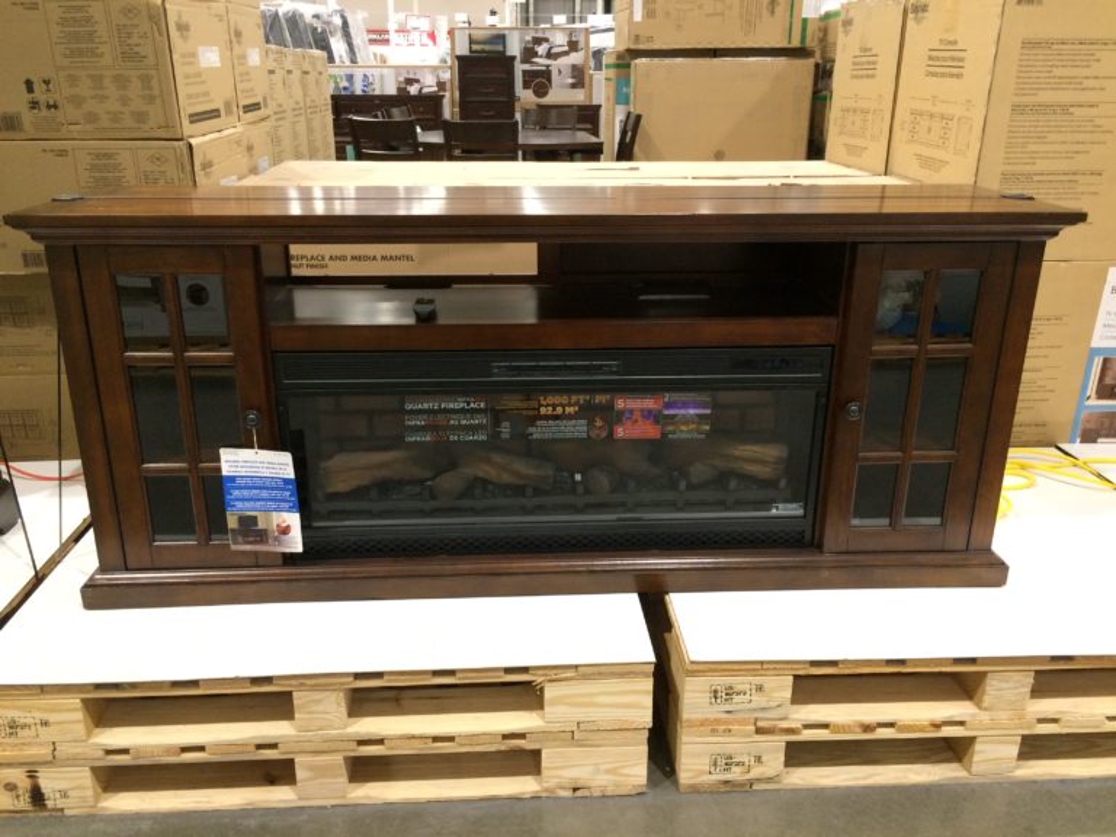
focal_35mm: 29
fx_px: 935
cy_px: 418
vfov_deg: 48.2
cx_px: 558
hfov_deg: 61.7
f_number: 2.2
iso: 80
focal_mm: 4.15
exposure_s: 1/30
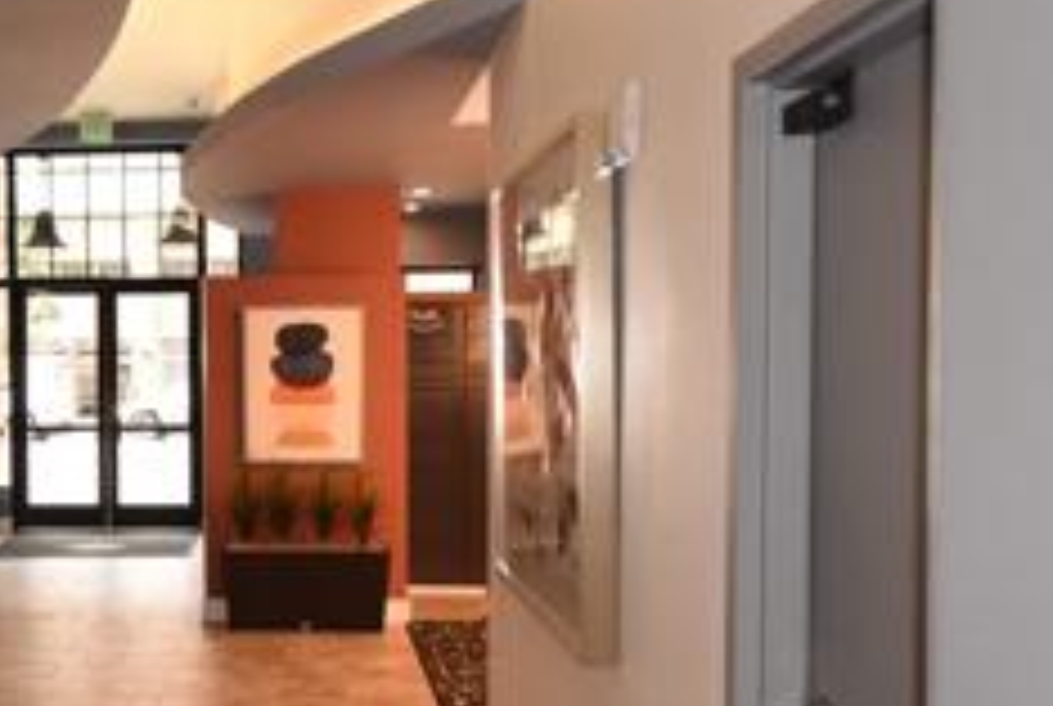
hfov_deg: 44.2
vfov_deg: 32.7
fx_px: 1202
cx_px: 162
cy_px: 391
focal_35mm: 41
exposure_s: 1/100
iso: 800
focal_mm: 10
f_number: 5
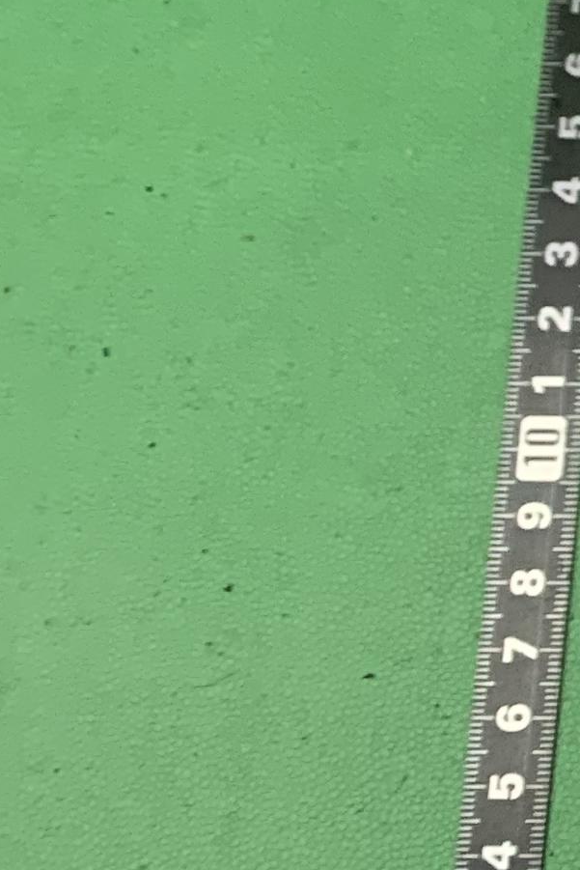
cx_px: 1939
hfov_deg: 8.6
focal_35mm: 121
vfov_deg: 16.6
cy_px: 43
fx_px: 2923
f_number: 1.8
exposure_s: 1/65
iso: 100
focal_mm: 4.25
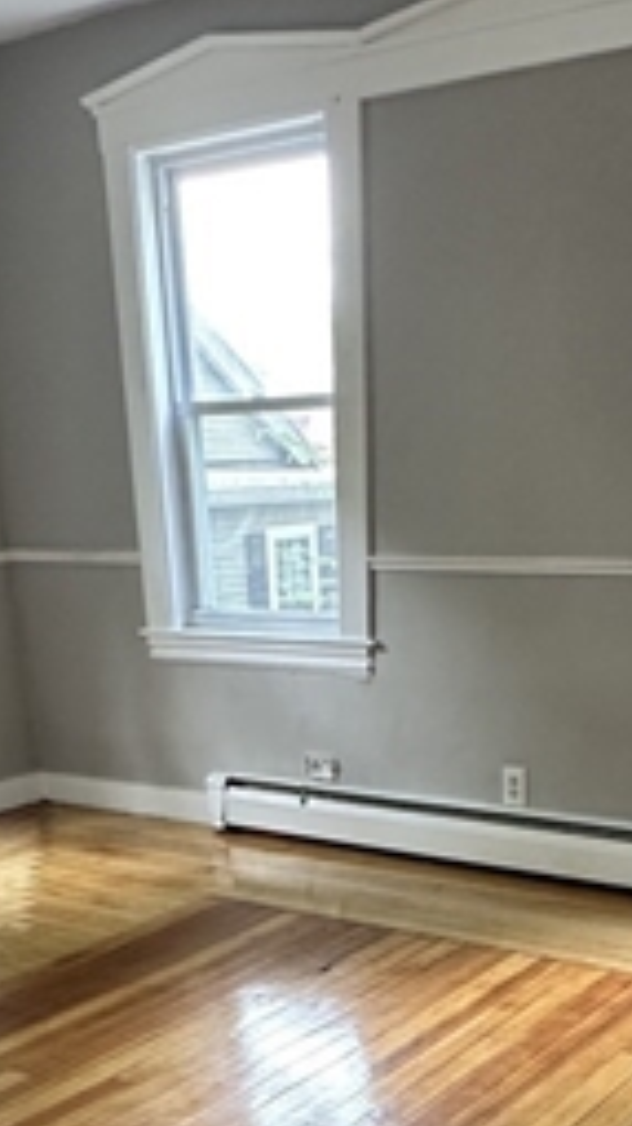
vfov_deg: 38.8
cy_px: 1157
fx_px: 1374
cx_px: 354
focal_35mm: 46
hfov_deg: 25.9
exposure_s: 1/60
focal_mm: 2.22
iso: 160
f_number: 2.2
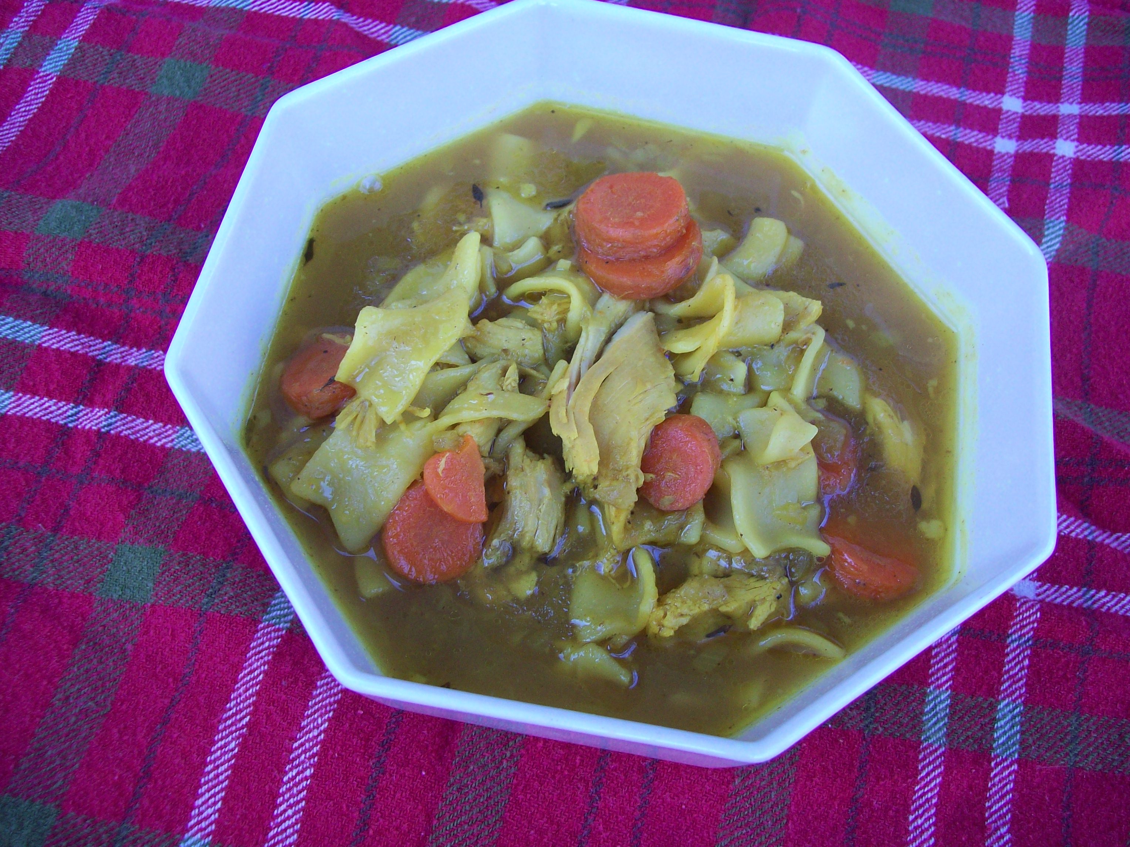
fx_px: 1175
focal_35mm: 36
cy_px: 424
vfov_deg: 39.7
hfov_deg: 51.4
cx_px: 565
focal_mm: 6
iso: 85
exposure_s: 1/64
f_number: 2.7
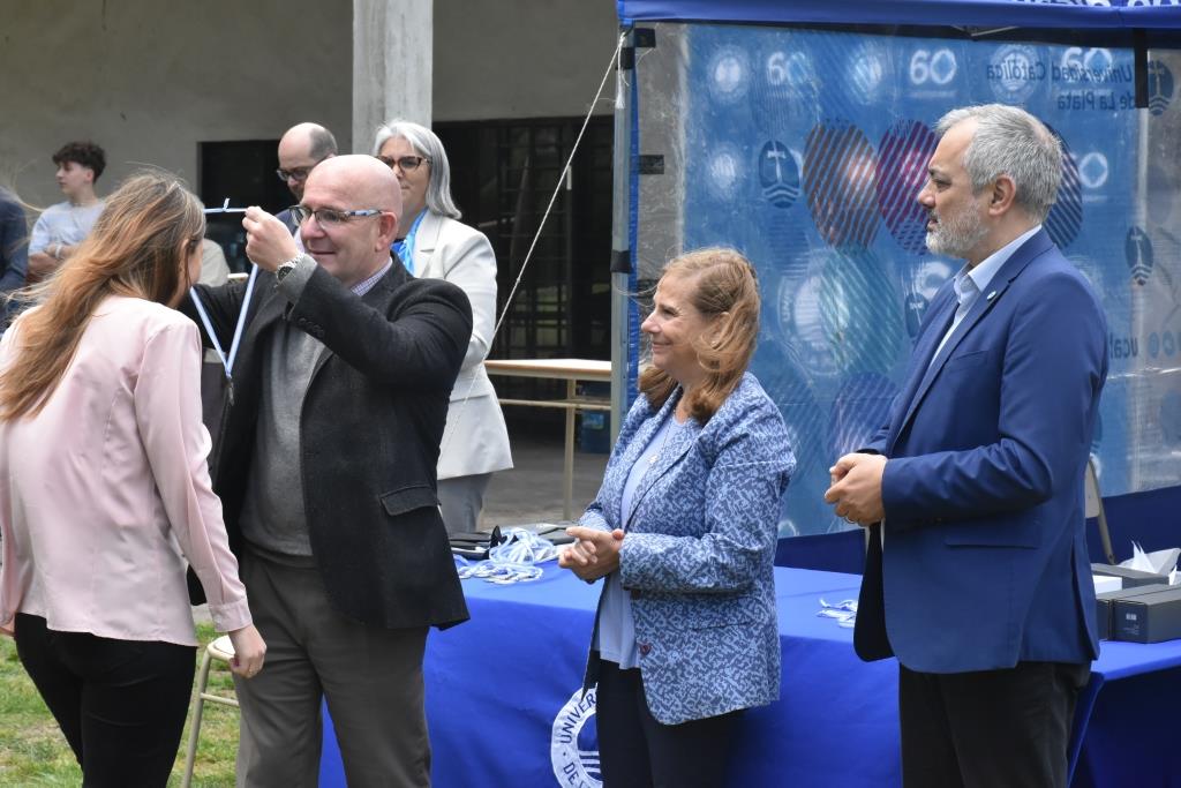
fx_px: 3248
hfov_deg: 20.6
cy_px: 394
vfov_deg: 13.8
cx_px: 590
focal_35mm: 99
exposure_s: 1/500
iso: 1600
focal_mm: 66
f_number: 11
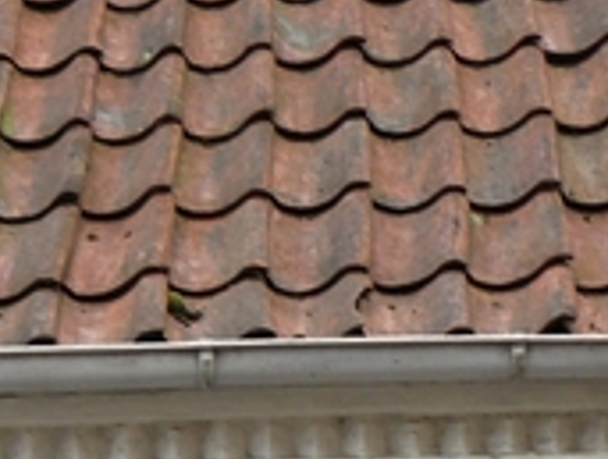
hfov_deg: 15.6
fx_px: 2218
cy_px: 776
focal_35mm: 126
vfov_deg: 11.1
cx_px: 228
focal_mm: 6
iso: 100
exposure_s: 1/80
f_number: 2.8
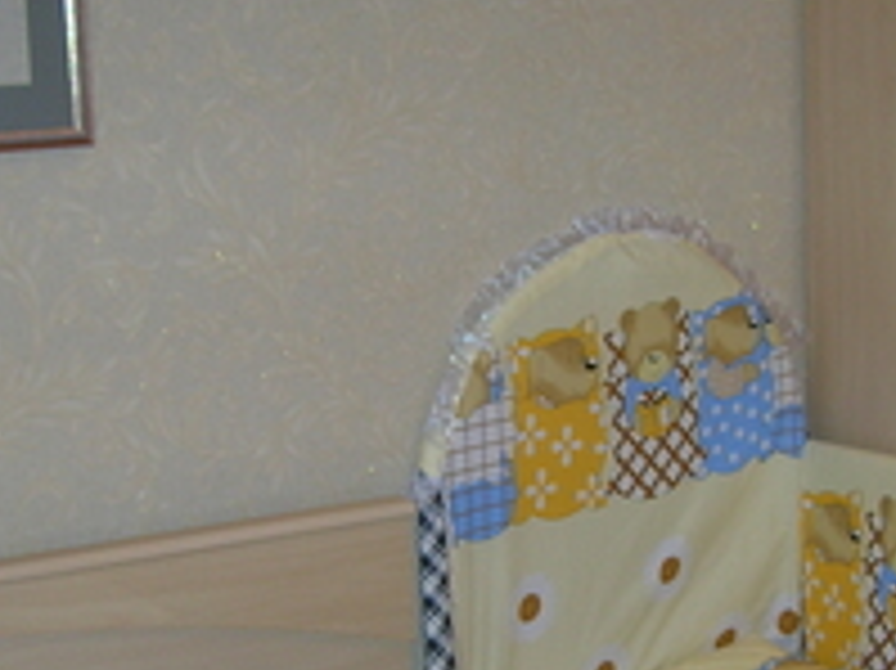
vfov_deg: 18.9
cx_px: 567
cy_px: 542
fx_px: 1992
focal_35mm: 77
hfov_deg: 25.3
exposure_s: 1/60.1
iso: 52
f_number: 2.9
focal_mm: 5.7
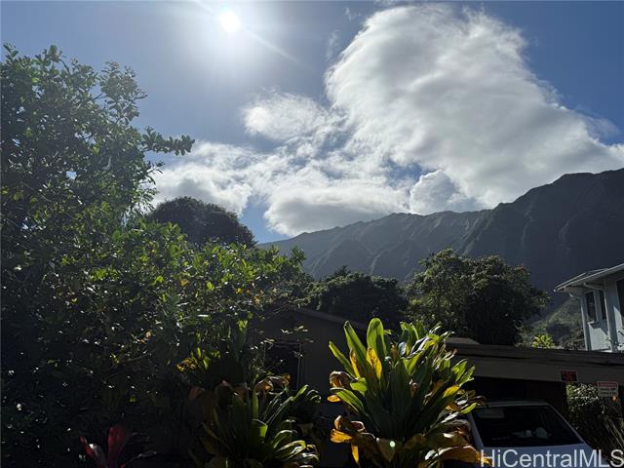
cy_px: 234
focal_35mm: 24
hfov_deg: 71.6
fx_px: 433
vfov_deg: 56.8
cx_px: 312
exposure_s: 1/17544
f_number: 1.78
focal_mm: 6.76
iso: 64
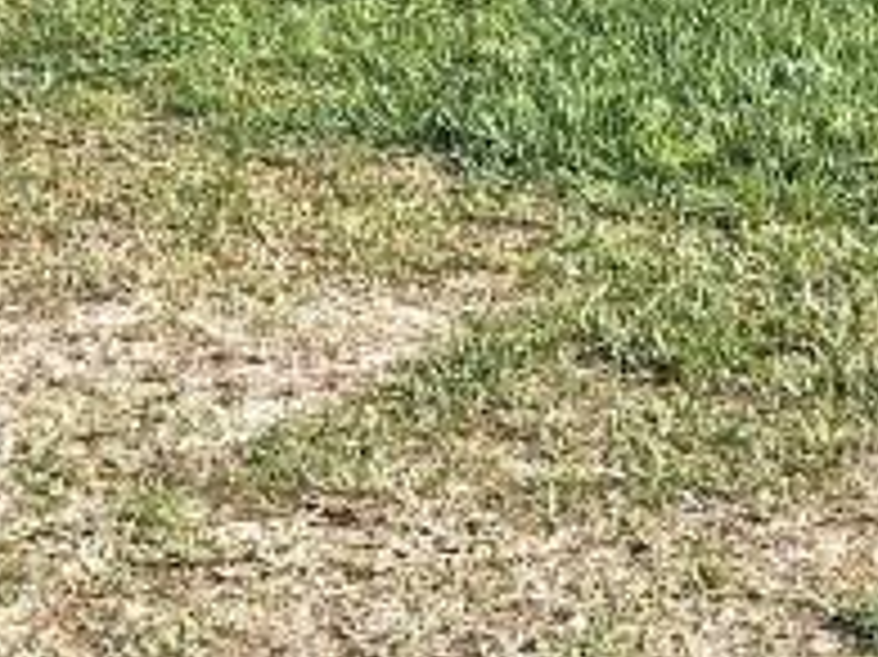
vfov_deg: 11.7
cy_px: 108
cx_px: 1544
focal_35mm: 126
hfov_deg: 14.0
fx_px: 3194
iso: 100
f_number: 2.8
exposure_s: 1/1000
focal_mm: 4.5
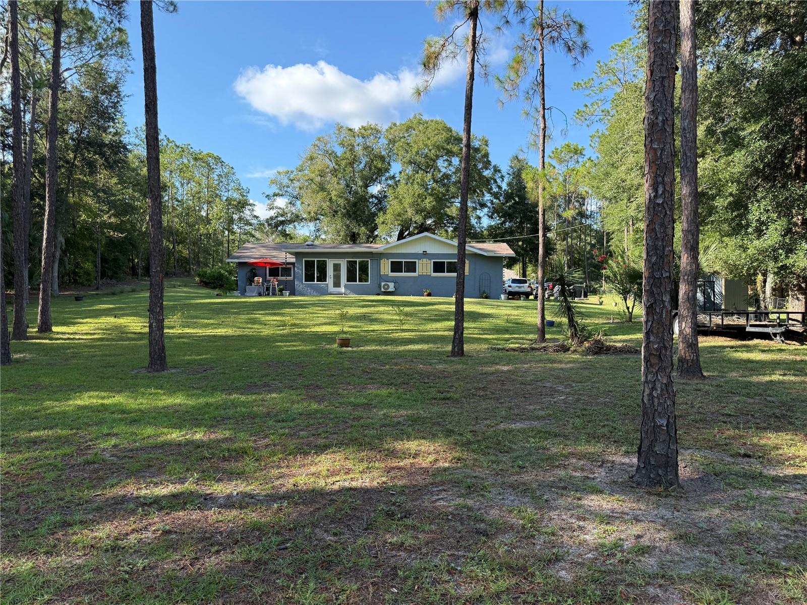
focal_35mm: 24
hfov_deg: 71.6
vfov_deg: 56.8
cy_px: 302
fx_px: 560
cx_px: 404
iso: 100
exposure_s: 1/1250
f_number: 1.78
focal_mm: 6.76
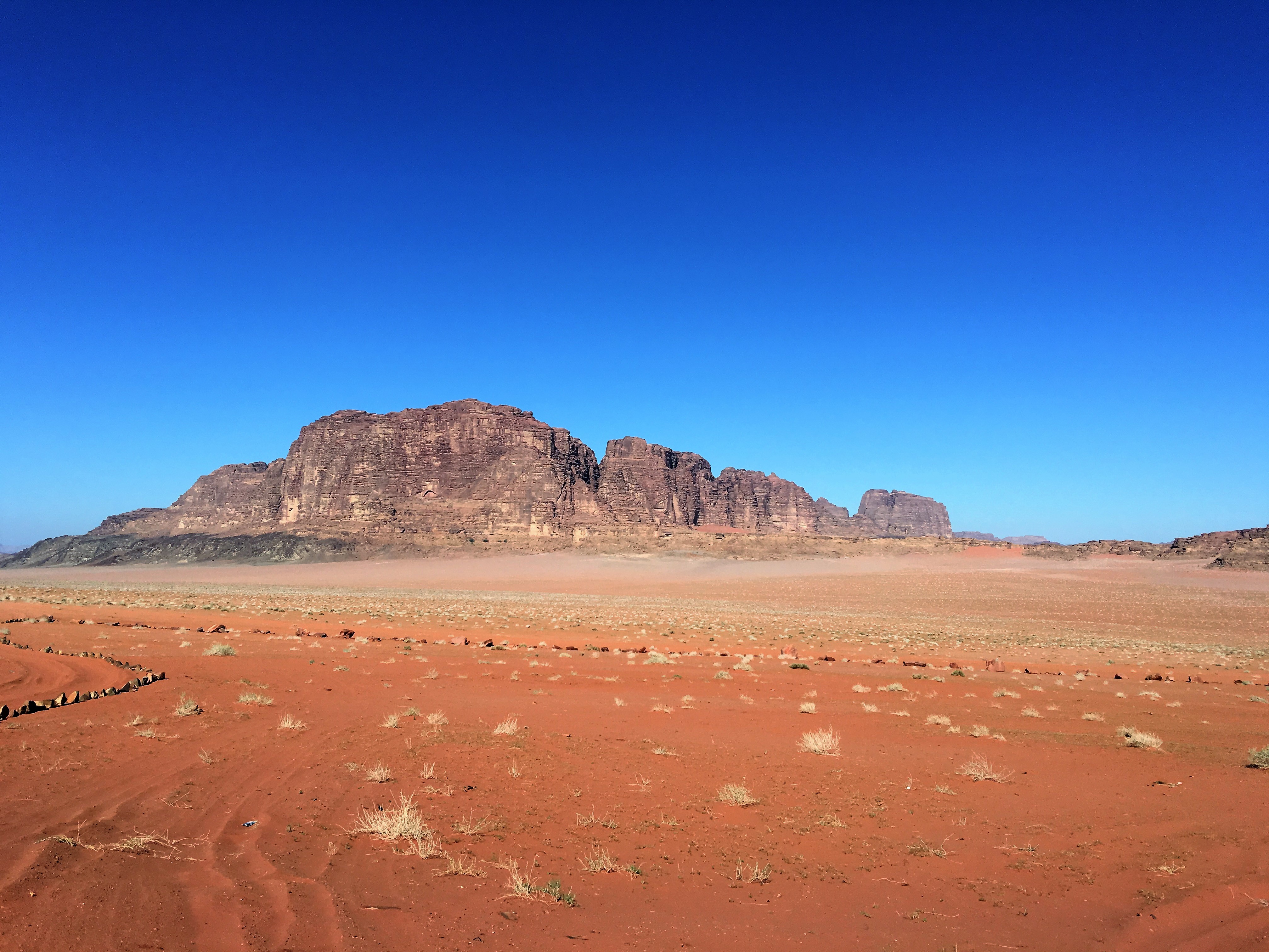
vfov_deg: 48.2
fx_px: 1063
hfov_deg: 61.7
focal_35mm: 29
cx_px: 634
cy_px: 476
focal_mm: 4.15
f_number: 2.2
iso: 25
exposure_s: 1/2564
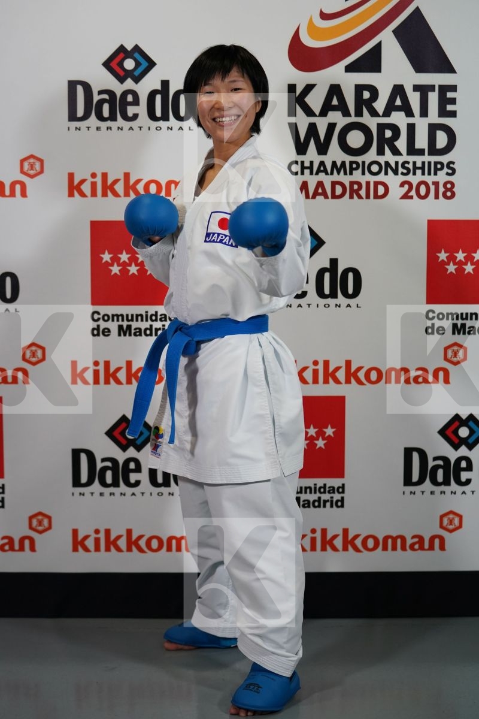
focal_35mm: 81
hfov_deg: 16.9
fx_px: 1616
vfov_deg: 25.1
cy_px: 360
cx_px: 240
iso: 2000
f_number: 2.8
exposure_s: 1/500
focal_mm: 81
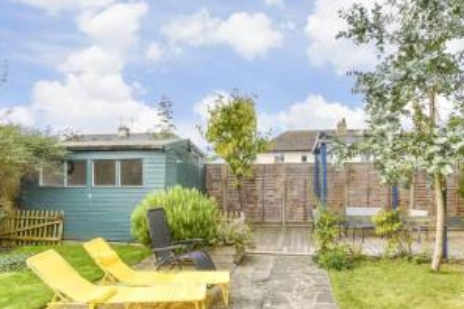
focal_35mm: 24
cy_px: 185
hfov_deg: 73.6
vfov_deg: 52.8
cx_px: 248
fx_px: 309
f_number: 8
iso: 200
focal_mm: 10
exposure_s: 1/250
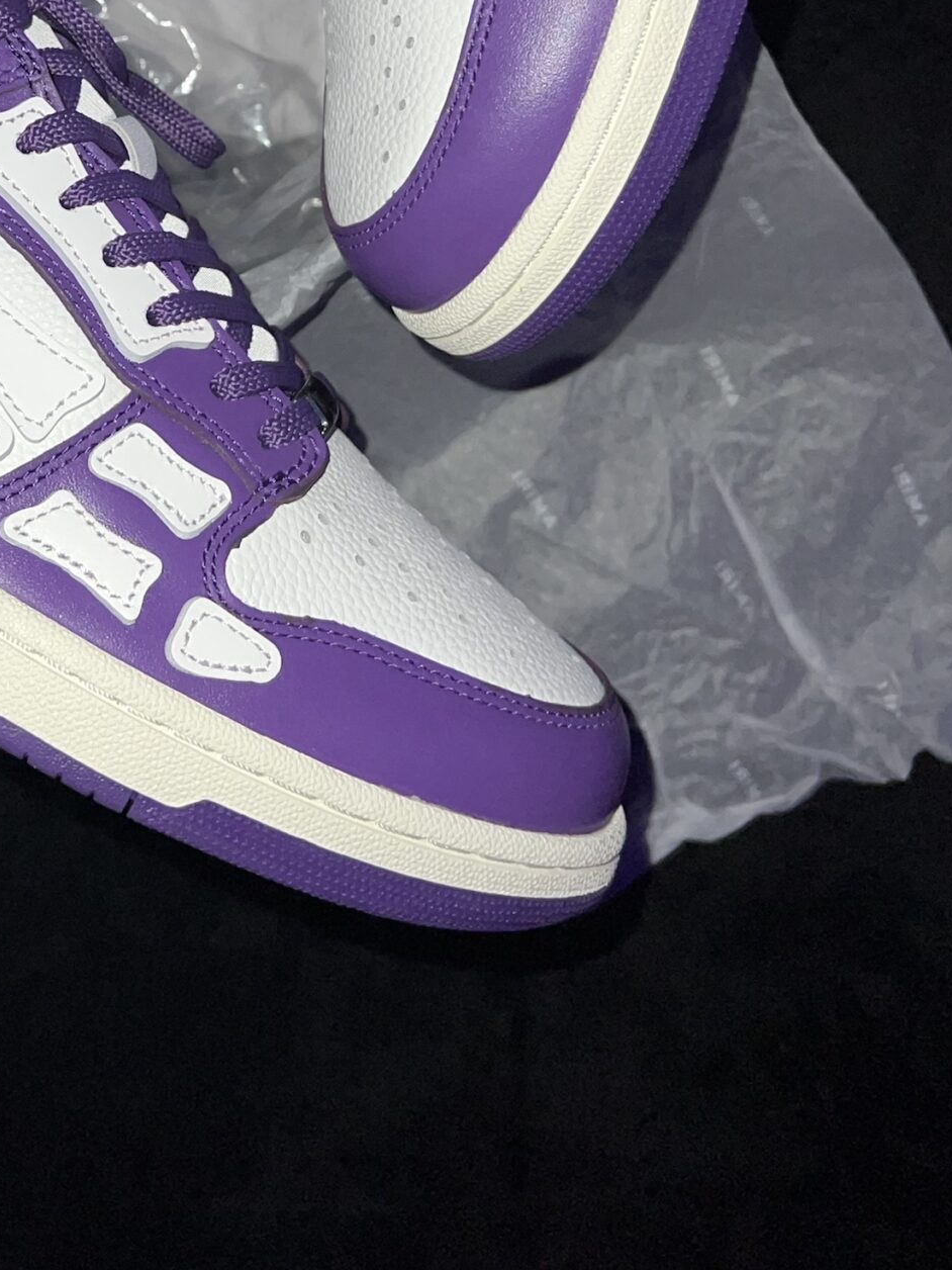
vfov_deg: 33.8
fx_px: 1943
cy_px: 73
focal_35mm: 53
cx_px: 99
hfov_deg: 26.6
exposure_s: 1/4
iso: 32
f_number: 1.5
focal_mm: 5.7
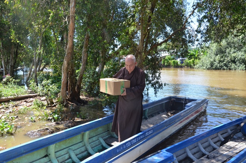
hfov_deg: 59.6
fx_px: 215
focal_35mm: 32
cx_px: 123
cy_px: 82
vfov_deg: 41.6
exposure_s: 1/400
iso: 1000
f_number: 10
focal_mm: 21
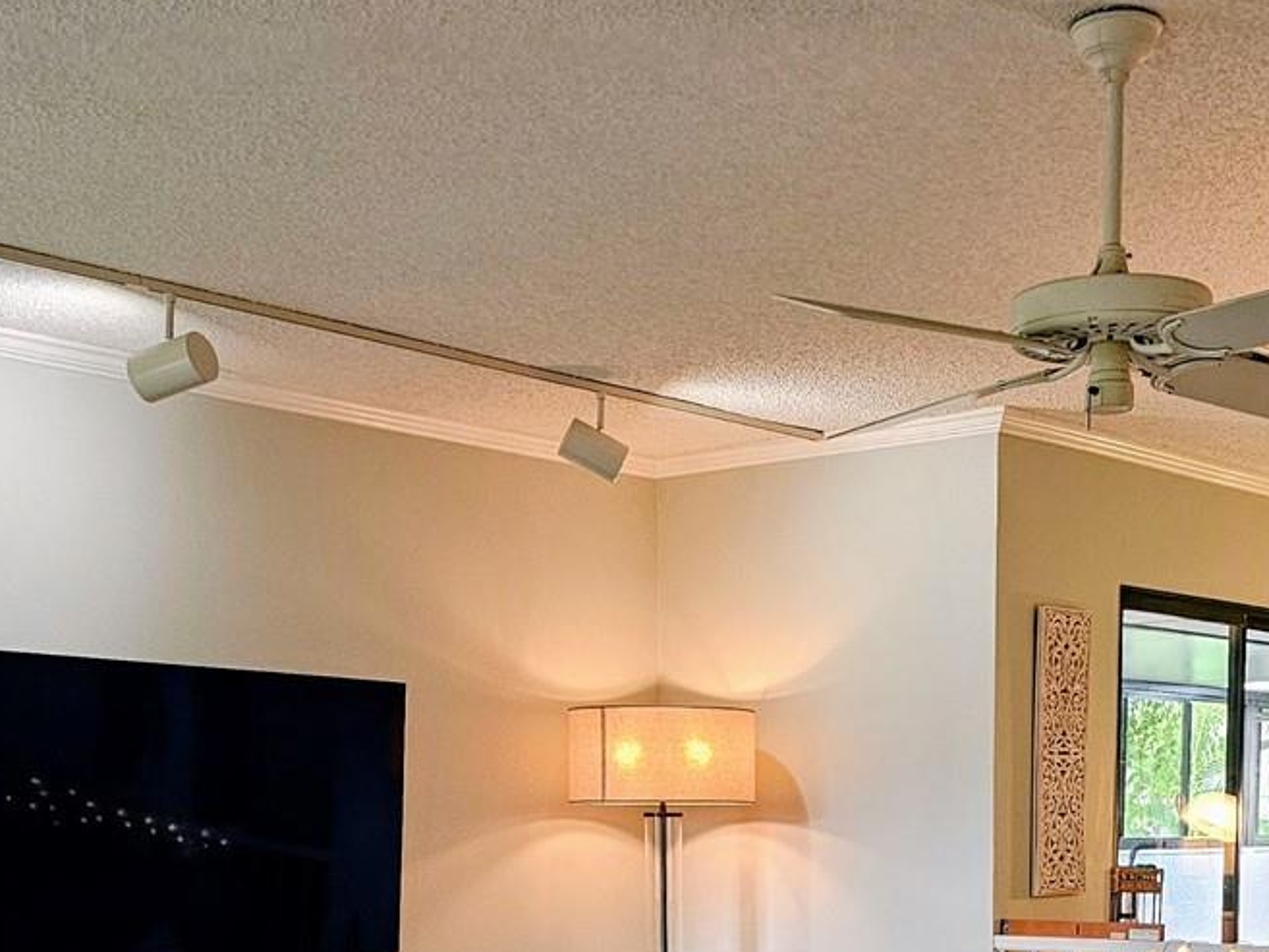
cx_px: 869
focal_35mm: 56
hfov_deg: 34.0
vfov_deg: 24.5
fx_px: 2053
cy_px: 1027
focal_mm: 6.3
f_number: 1.7
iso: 640
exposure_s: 1/120
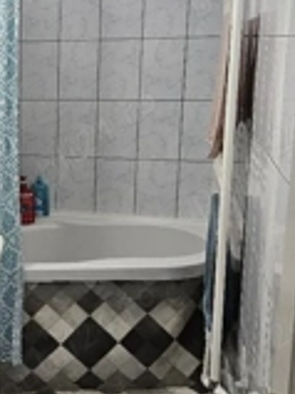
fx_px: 660
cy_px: 181
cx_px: -67
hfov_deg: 23.0
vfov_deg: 33.2
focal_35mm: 58
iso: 200
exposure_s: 1/182
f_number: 1.8
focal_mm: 5.4
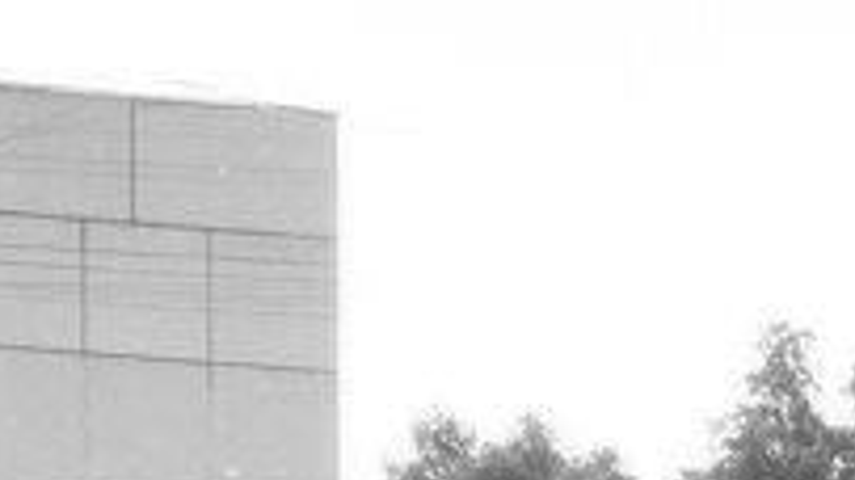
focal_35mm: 853
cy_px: 771
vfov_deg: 1.4
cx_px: 623
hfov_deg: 2.5
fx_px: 19331
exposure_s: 1/400
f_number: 5.6
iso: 640
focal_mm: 92
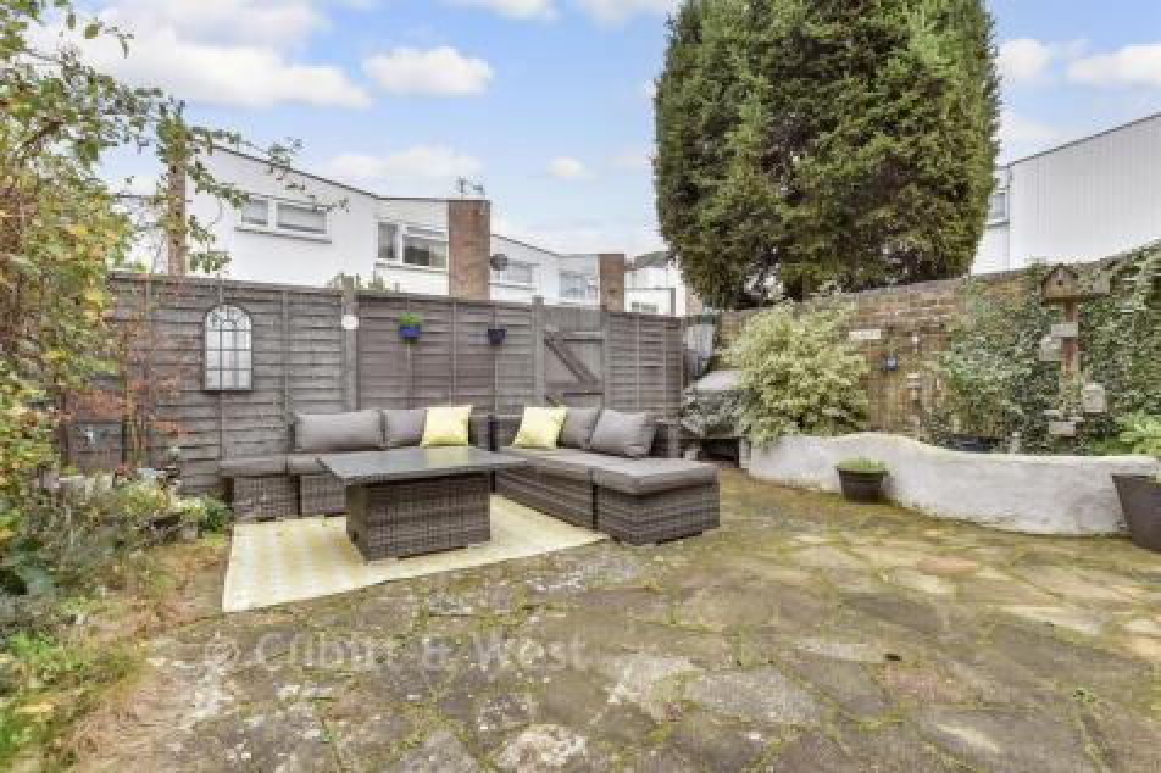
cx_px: 580
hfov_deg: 100.4
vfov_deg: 77.3
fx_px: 484
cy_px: 386
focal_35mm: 15
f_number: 8
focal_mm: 10
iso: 160
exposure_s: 1/30
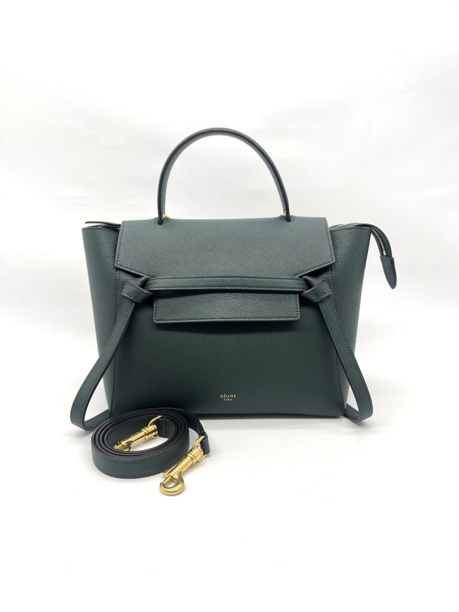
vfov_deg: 67.3
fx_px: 460
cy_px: 306
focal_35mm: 26
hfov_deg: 53.1
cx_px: 230
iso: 32
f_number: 1.5
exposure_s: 1/149
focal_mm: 5.7
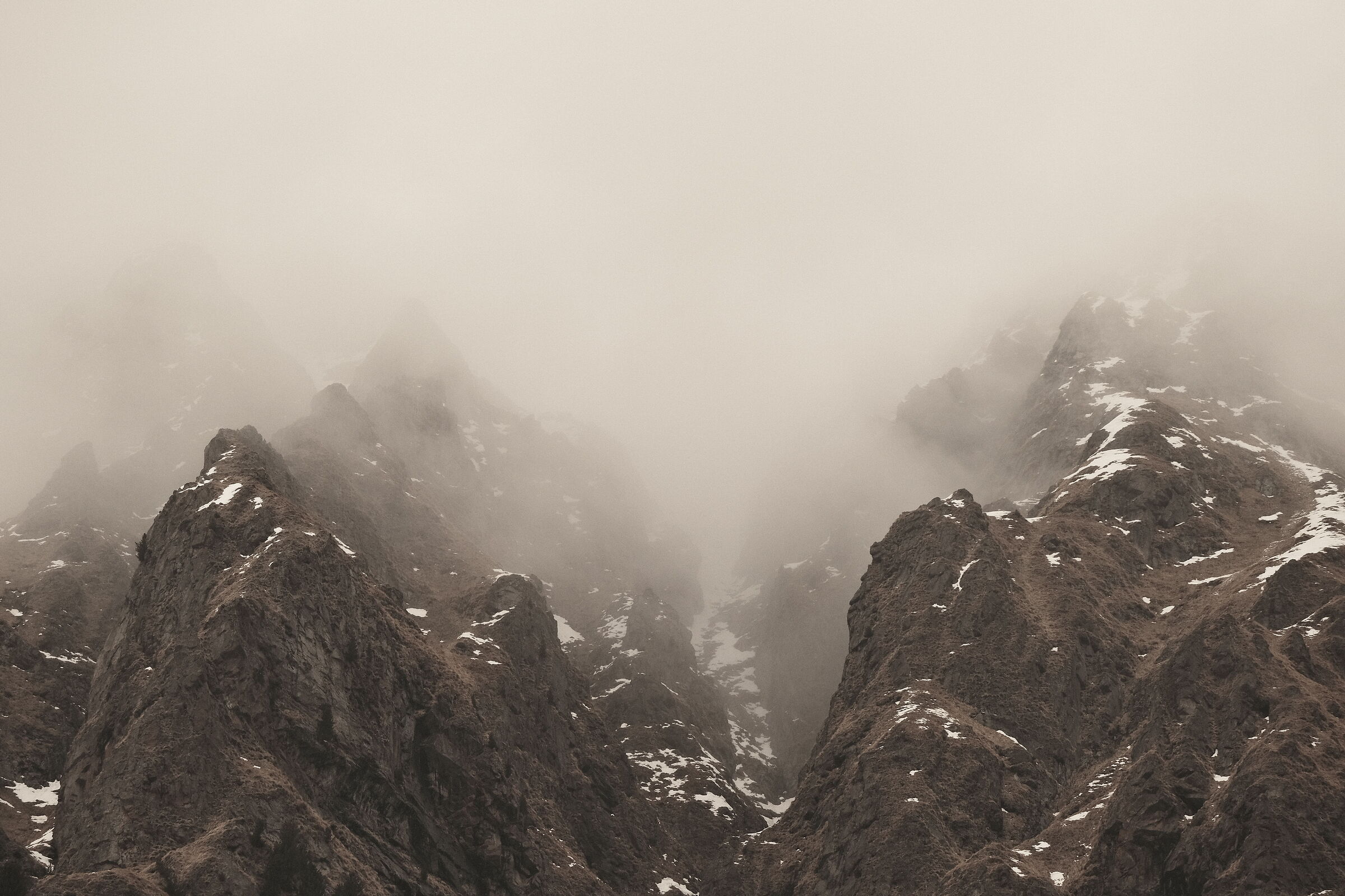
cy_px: 448
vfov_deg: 4.7
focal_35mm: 295
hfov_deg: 7.0
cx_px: 672
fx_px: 11021
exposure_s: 1/500
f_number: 5.6
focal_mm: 196.6
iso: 640
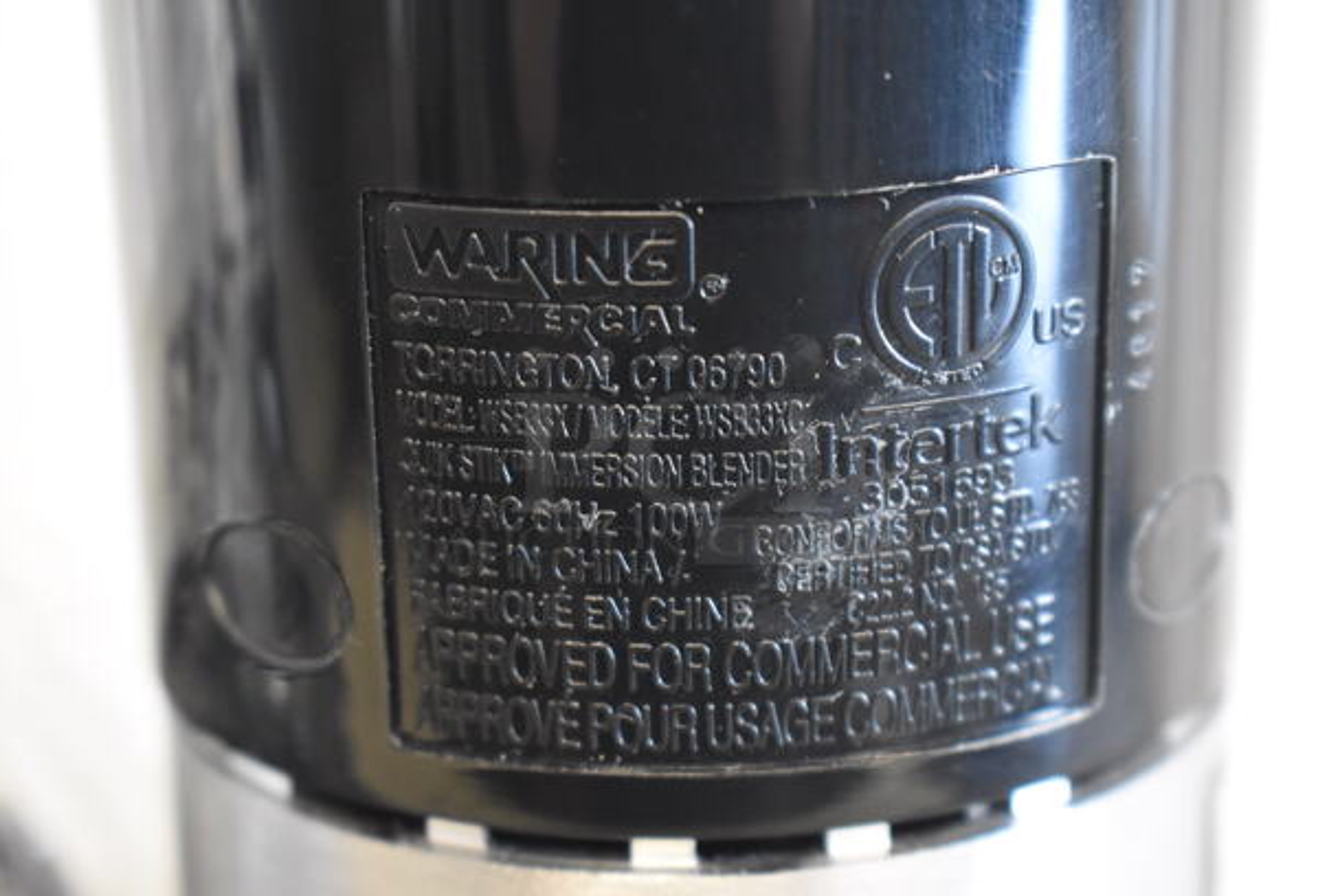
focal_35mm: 82
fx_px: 3074
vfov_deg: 16.6
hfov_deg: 24.6
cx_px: 670
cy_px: 448
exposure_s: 1/30
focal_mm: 55
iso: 3200
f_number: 5.6
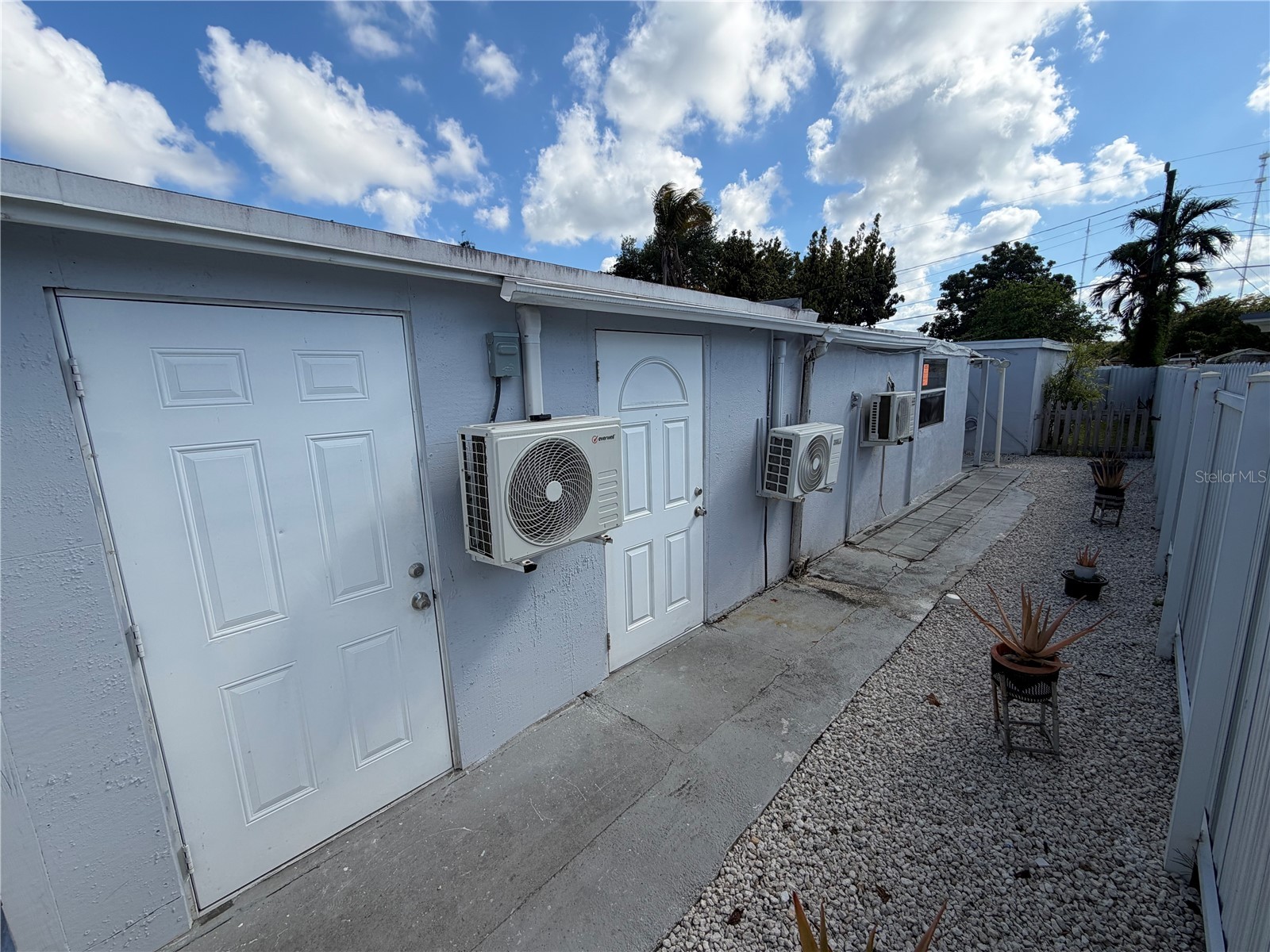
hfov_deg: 102.1
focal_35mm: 14
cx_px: 635
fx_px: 514
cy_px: 476
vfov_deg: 85.7
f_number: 2.2
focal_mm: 2.22
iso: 20
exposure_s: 1/876
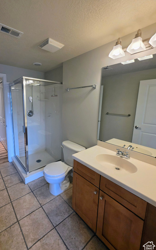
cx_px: 57
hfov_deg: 73.2
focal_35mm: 15
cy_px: 121
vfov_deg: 101.4
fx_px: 102
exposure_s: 1/120
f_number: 1.9
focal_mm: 2.2
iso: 200
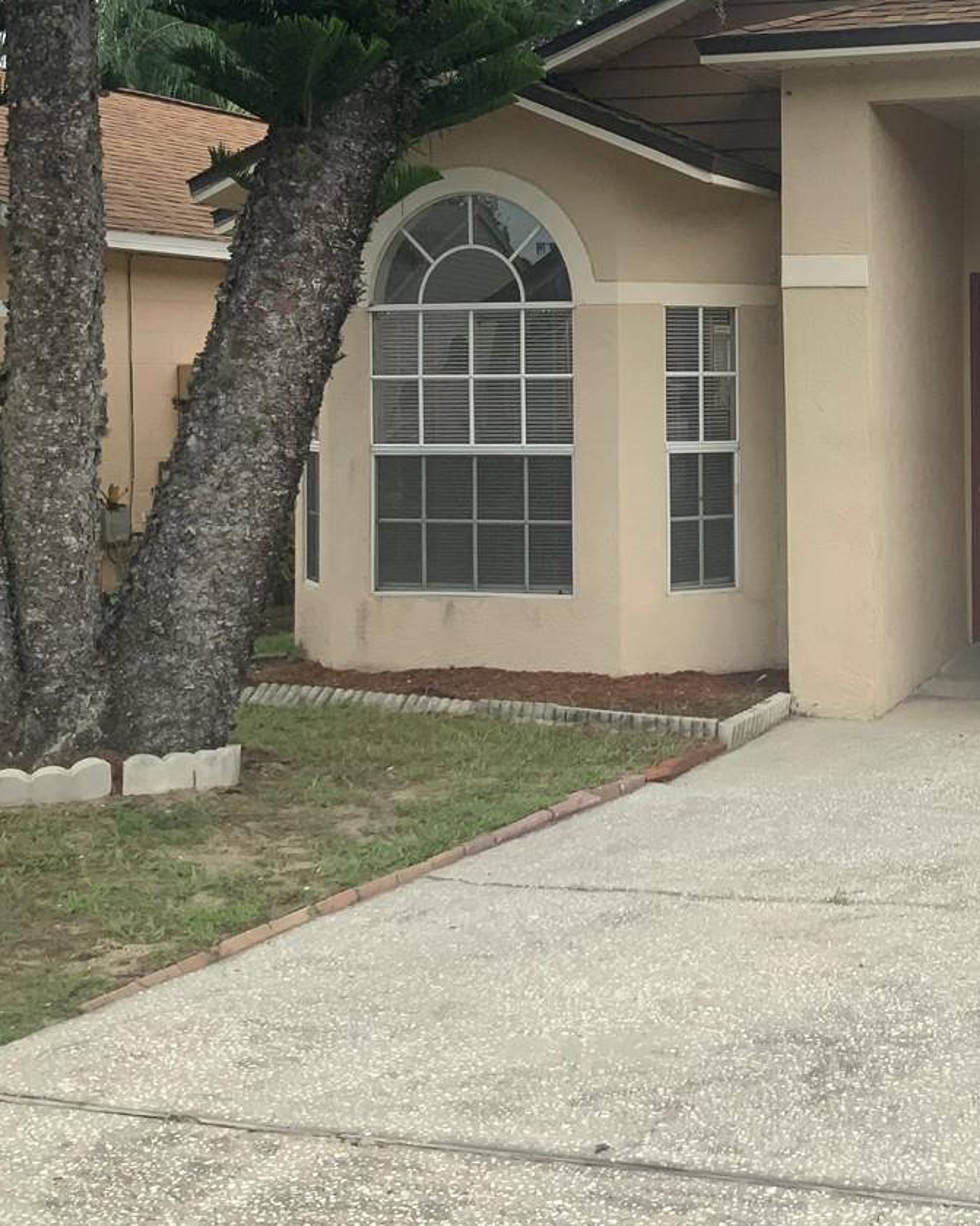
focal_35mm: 54
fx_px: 1958
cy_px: 403
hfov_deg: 26.6
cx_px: 979
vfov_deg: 34.4
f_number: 1.8
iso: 16
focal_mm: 3
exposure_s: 1/1675
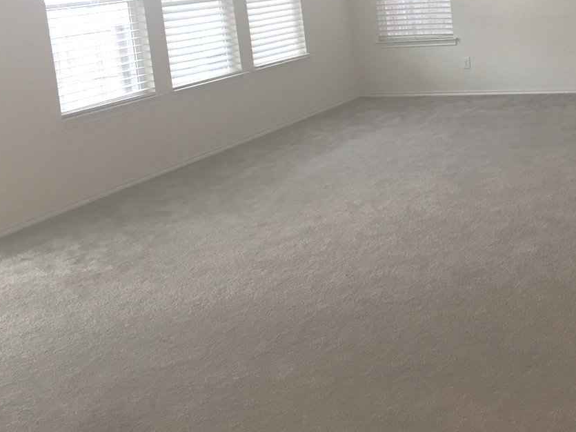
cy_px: 65
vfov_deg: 28.3
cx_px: 453
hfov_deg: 37.0
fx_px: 832
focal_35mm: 50
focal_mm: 4.15
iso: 40
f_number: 2.2
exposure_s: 1/30
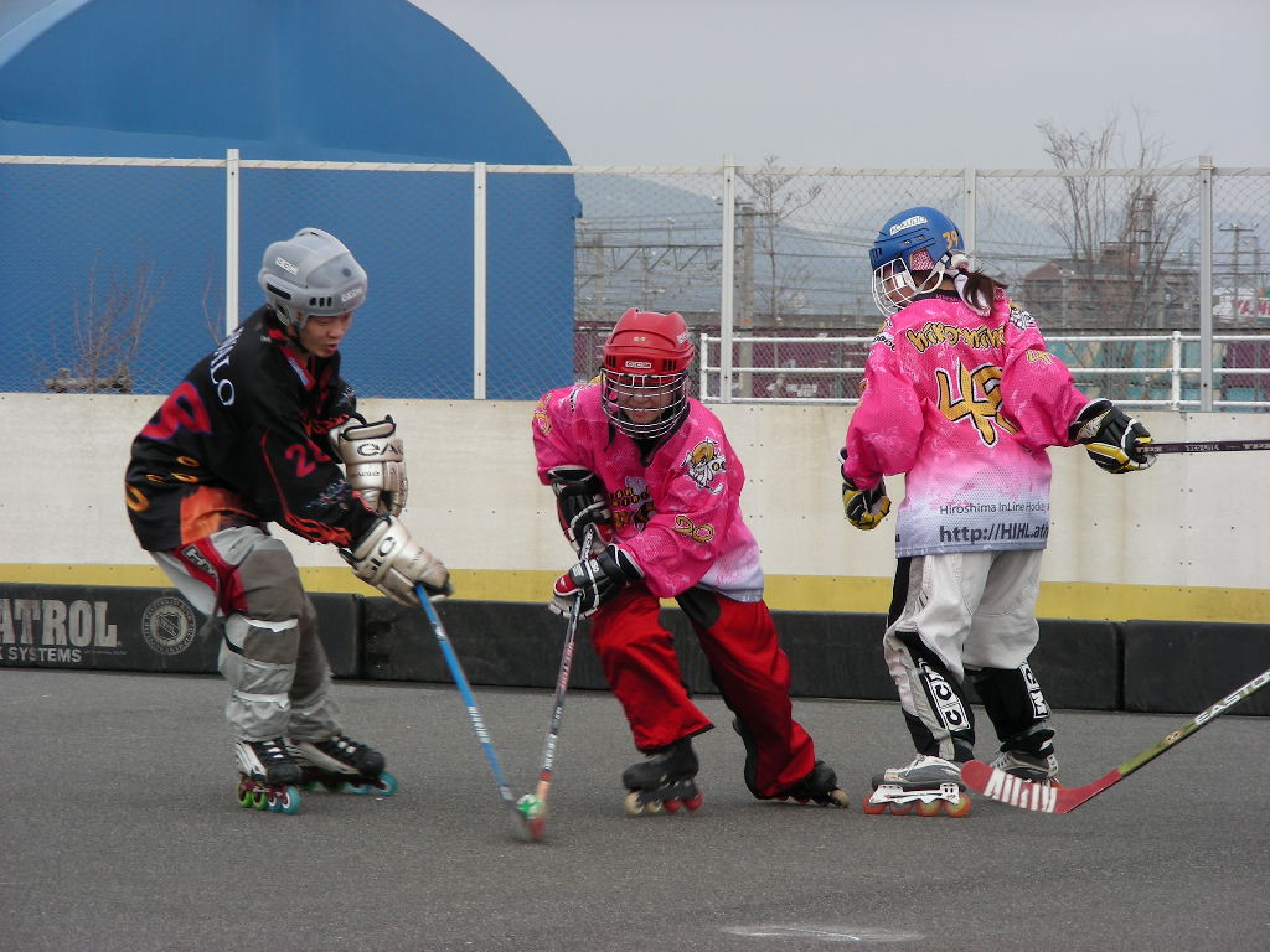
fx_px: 6310
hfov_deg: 11.5
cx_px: 635
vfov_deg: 8.6
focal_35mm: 172
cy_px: 476
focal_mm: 28.7
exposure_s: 1/214
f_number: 4
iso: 50
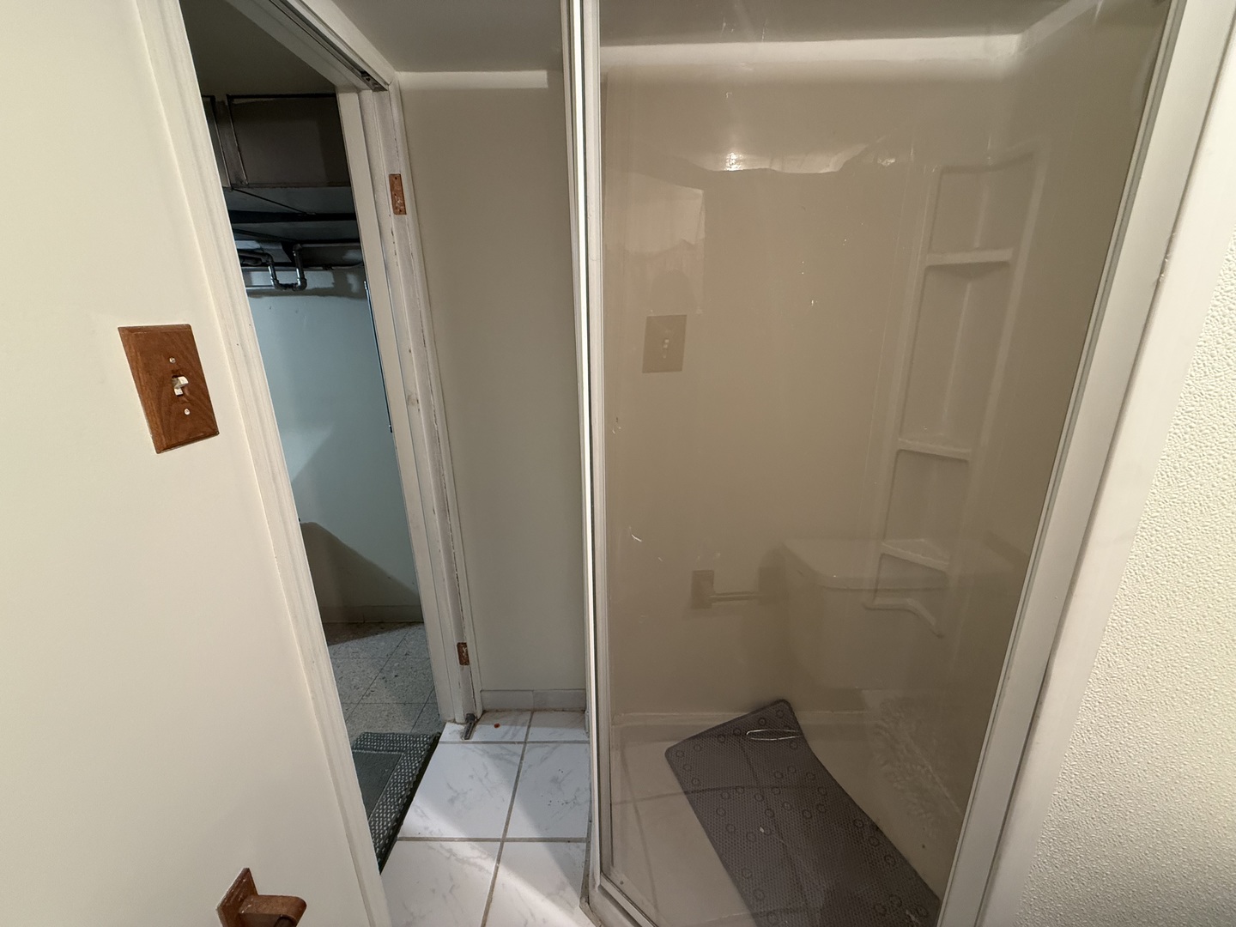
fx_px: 500
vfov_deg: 85.7
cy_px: 464
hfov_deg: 102.1
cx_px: 618
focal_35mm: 14
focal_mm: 2.22
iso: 320
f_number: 2.2
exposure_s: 1/60
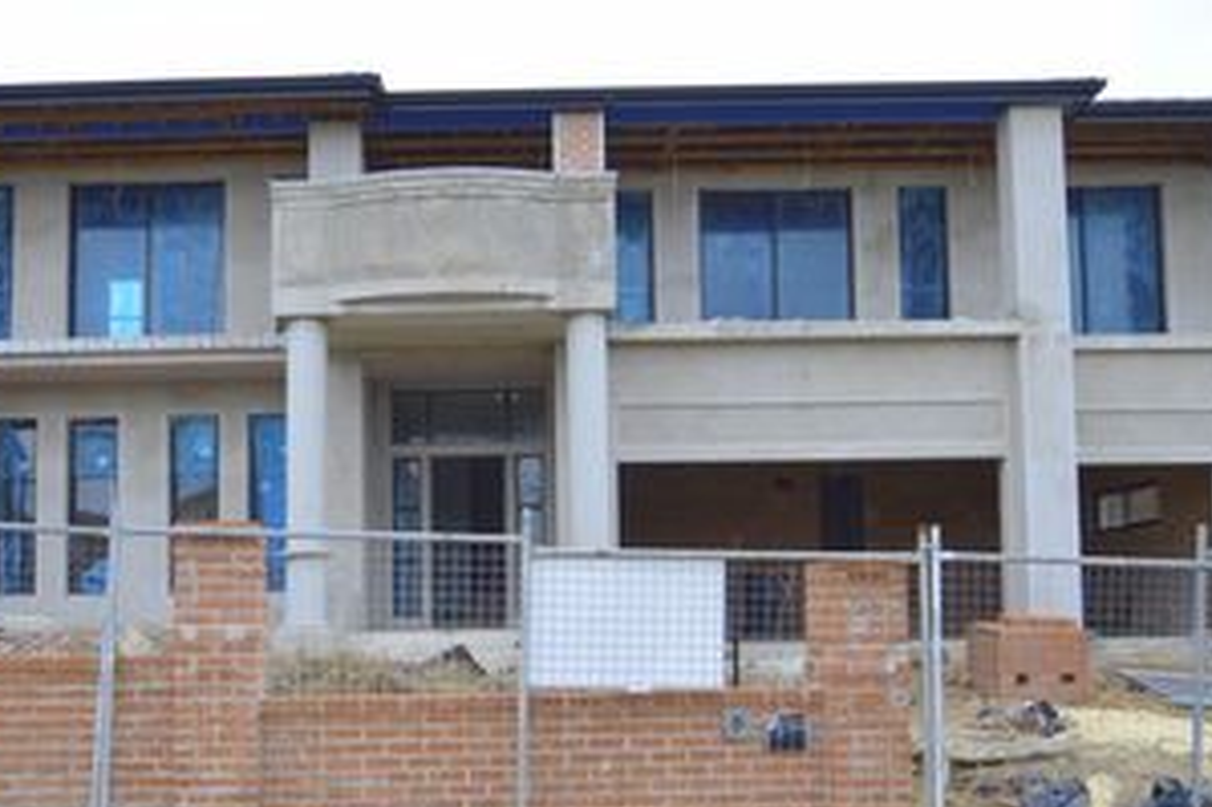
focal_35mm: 33
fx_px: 1110
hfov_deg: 57.2
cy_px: 562
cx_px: 567
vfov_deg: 39.3
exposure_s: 1/125
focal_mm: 14
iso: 140
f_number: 5.6
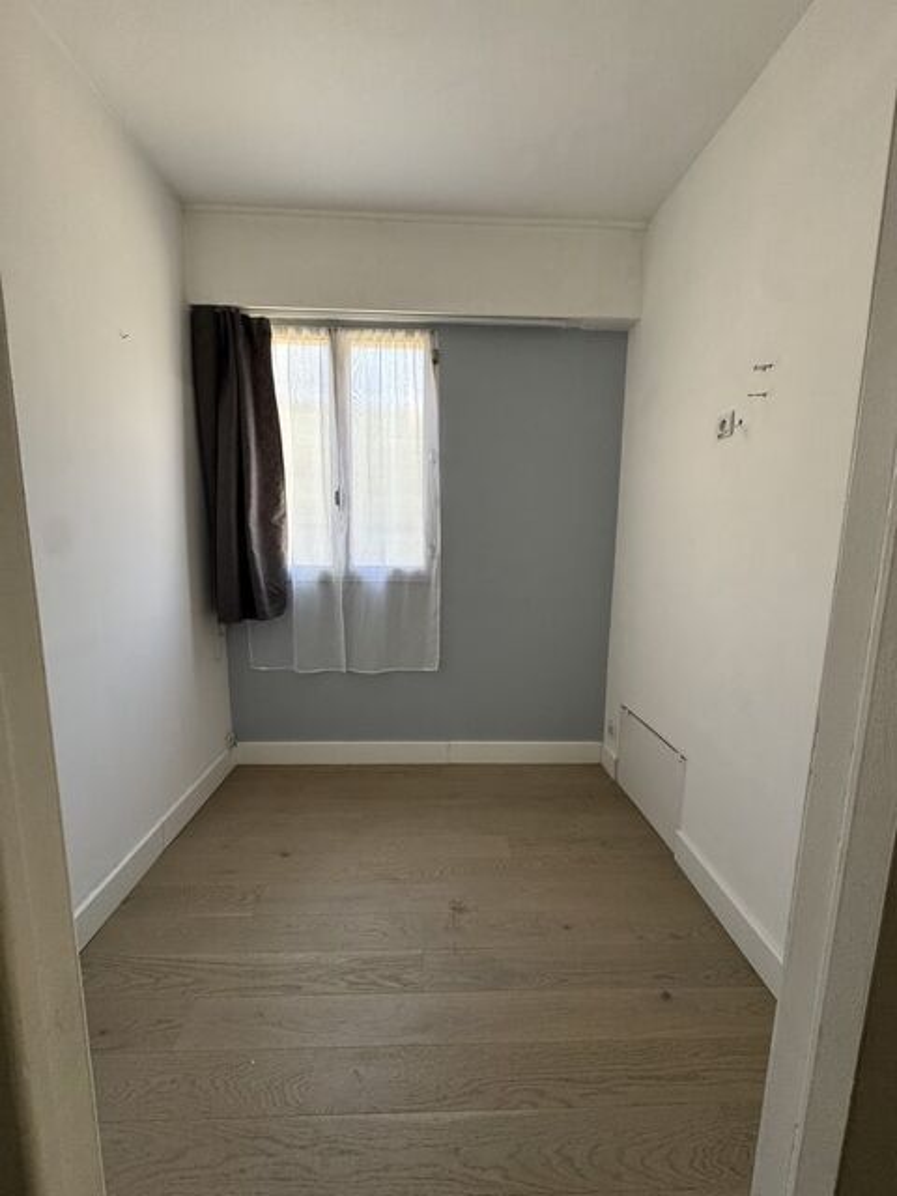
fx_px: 484
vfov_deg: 102.1
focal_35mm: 14
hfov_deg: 85.7
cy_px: 598
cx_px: 448
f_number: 2.2
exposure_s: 1/99
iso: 200
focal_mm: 2.22
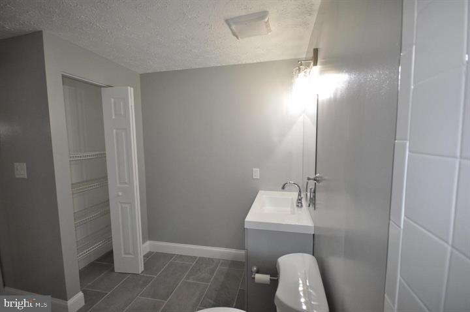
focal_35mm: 16
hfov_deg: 95.1
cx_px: 235
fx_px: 215
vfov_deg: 71.9
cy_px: 156
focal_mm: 11
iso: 500
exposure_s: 1/125
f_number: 4.2
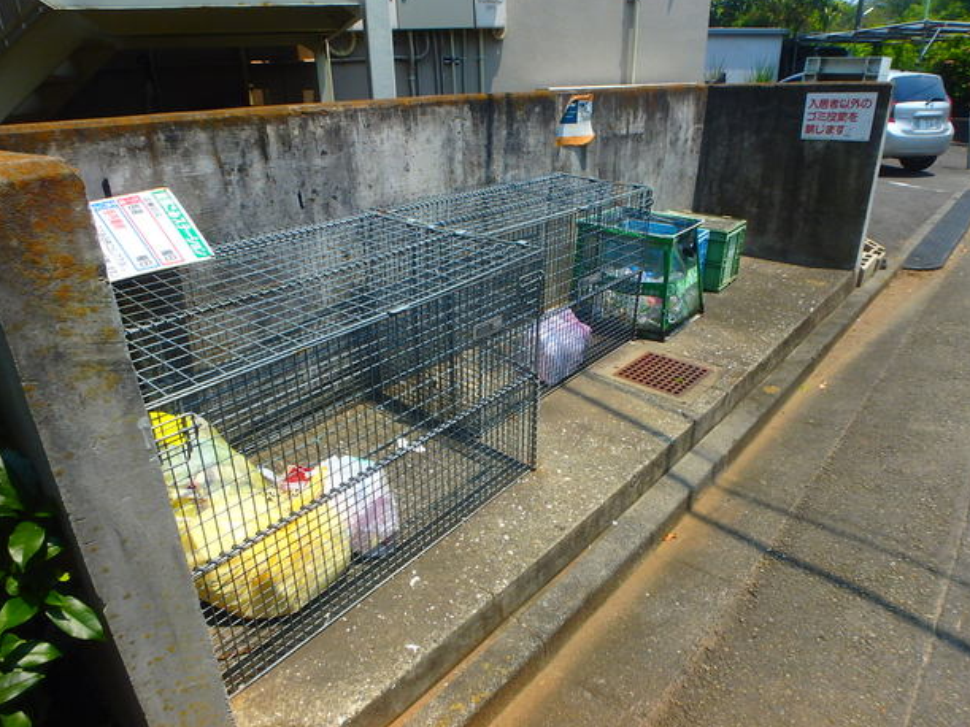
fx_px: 616
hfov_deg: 76.4
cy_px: 371
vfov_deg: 61.1
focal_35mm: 22
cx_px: 479
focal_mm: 3.7
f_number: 6
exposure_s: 1/500
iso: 125
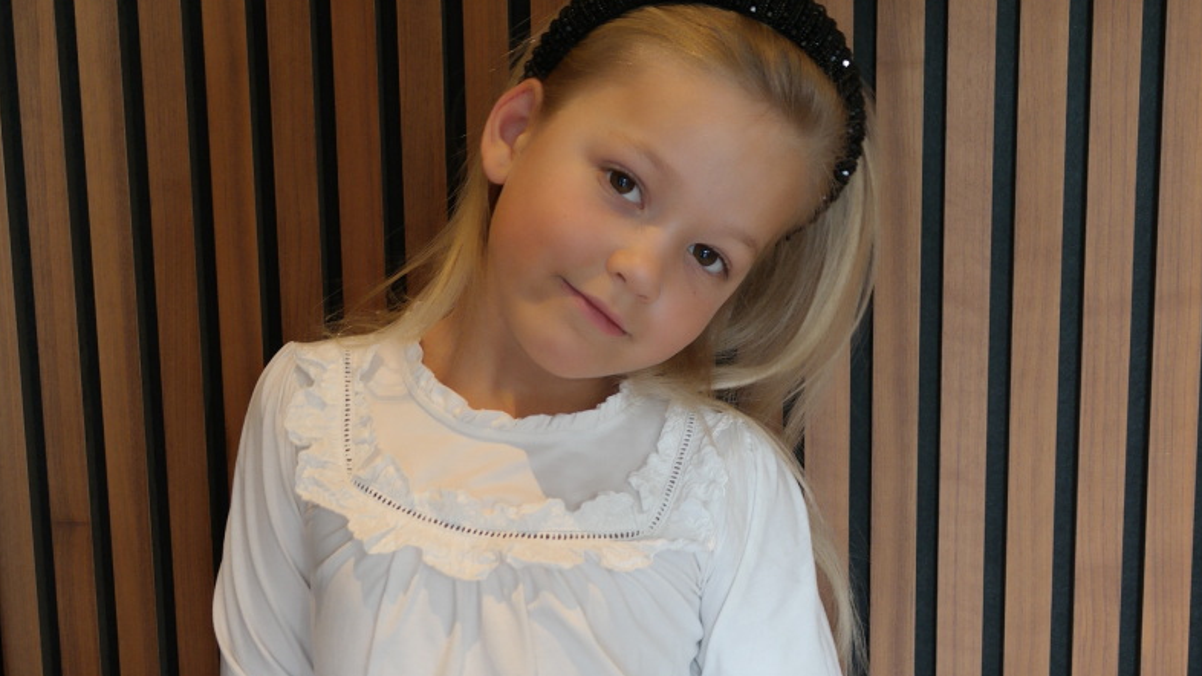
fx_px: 1530
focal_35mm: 48
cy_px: 515
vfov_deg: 24.6
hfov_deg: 42.9
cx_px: 610
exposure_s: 1/15
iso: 400
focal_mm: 20
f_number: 3.5
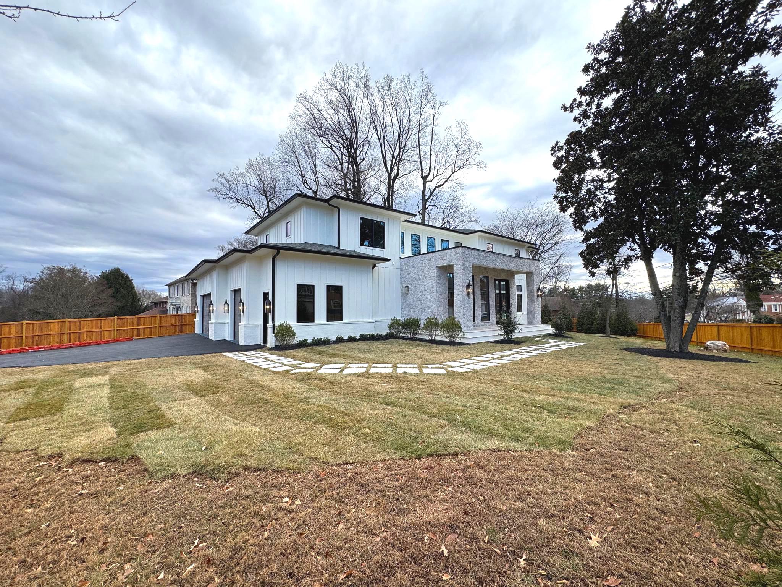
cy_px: 294
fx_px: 316
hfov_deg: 102.1
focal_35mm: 14
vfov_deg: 85.7
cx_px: 391
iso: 40
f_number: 2.2
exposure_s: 1/464
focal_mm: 2.22
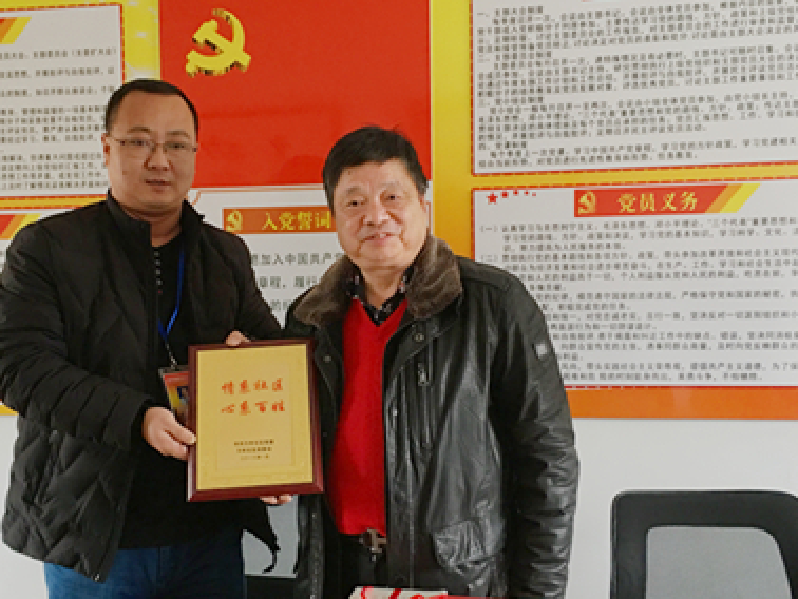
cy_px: 329
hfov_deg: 41.2
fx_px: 1061
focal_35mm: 46
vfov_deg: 31.5
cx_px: 353
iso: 80
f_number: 2.2
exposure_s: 1/17
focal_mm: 4.15
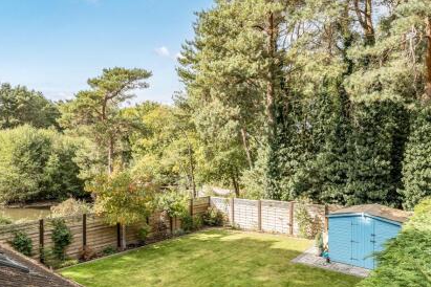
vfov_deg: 57.0
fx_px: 263
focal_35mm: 22
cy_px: 165
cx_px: 194
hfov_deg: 78.4
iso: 400
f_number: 8
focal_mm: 13
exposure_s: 1/320
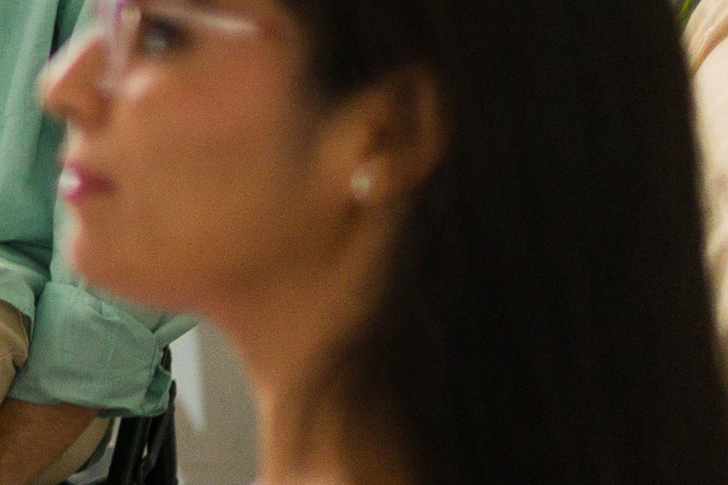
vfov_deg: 6.1
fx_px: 4509
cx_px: -1441
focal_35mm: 223
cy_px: 11
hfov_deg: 8.0
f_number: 1.4
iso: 800
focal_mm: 35
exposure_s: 1/80
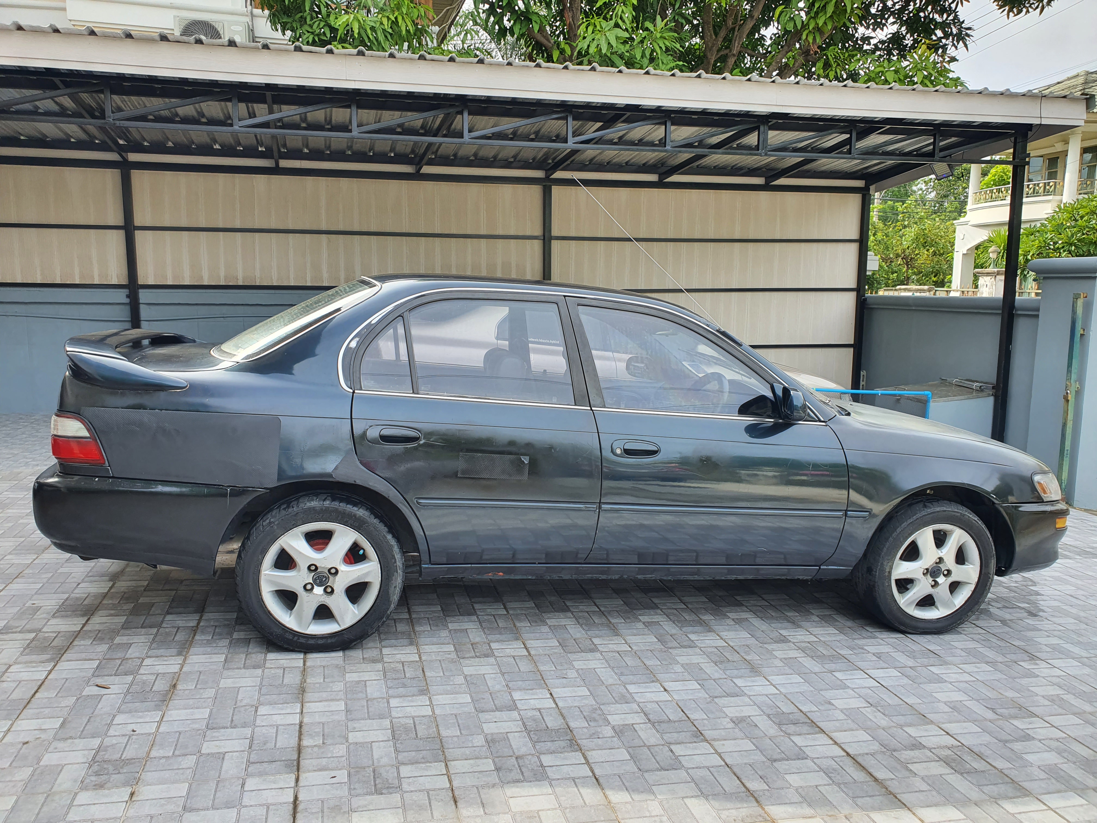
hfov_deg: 67.3
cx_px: 548
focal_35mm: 26
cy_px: 412
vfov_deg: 53.1
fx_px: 824
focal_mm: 4.3
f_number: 2.4
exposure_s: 1/407
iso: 50
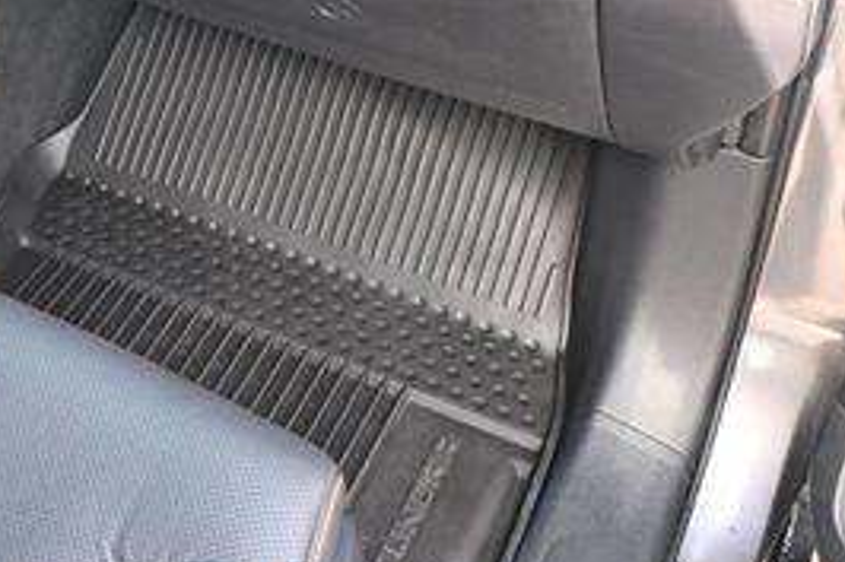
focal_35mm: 67
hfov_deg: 27.5
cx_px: -95
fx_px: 1567
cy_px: -89
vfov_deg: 19.3
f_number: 3.8
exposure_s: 1/125
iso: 900
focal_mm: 18.5
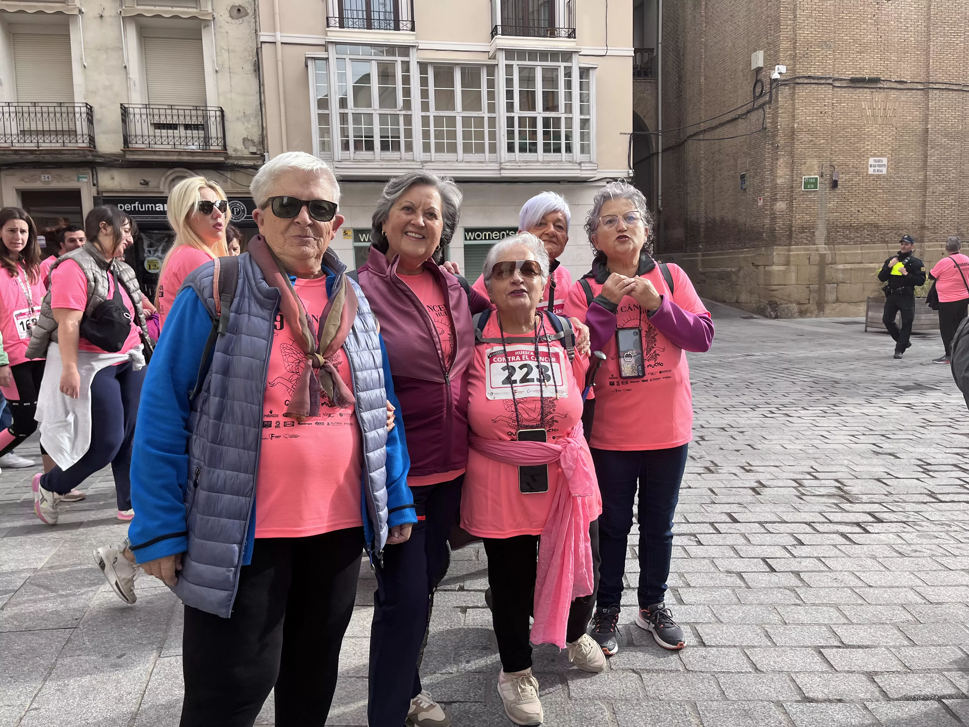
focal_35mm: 26
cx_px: 484
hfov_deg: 67.3
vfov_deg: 53.1
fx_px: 728
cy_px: 364
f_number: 1.6
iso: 50
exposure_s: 1/592
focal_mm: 5.1
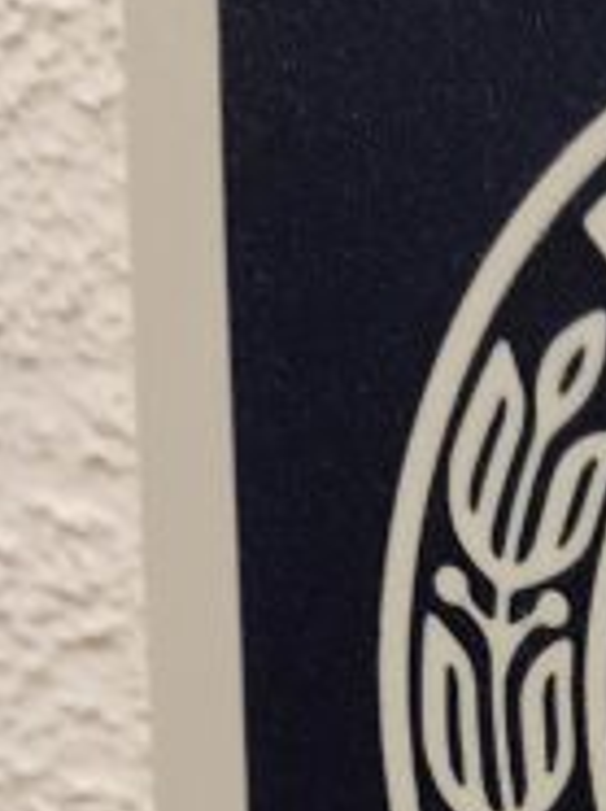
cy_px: 1055
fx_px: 2199
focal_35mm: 94
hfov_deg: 14.8
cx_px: 850
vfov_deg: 19.3
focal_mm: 4.74
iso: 776
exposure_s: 1/33
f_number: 1.79
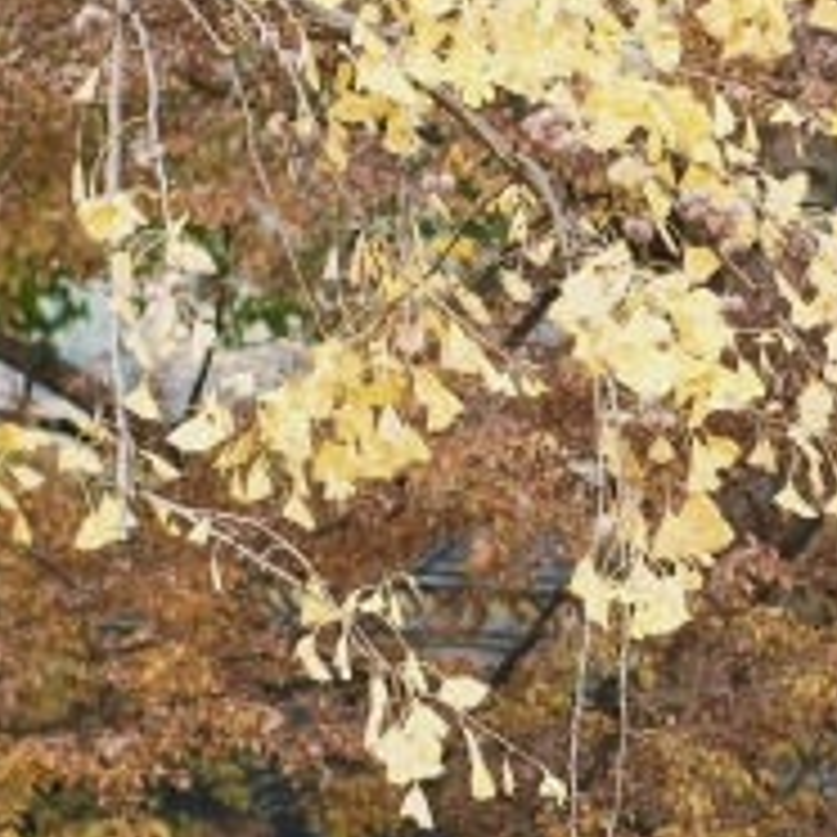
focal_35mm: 291
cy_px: 338
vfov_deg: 6.0
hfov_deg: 5.9
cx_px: 1292
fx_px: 7961
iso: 400
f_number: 2.8
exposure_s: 1/160
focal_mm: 35
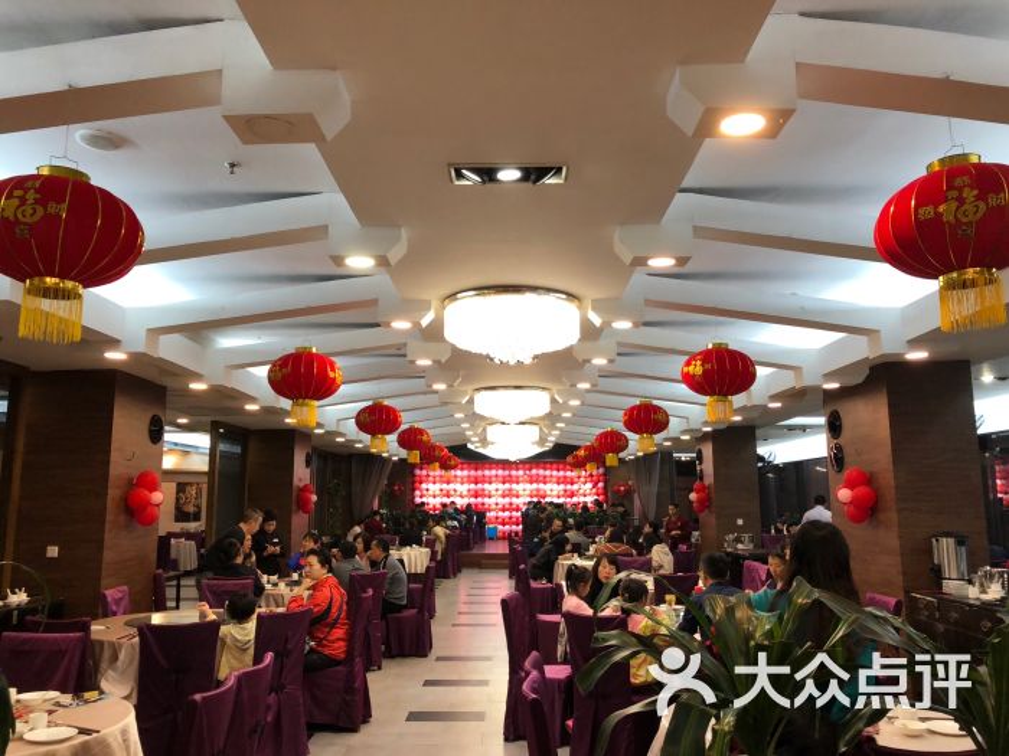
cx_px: 504
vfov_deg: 48.2
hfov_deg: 61.7
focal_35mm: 29
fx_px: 845
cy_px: 378
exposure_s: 1/50
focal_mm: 3.99
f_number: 1.8
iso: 100
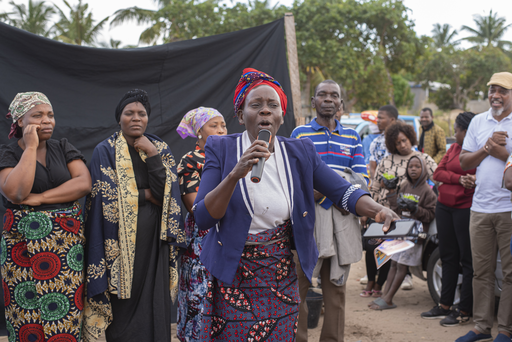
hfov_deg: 39.6
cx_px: 256
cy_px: 171
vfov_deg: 27.0
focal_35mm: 50
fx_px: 711
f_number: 4.5
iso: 250
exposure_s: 1/320
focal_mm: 50
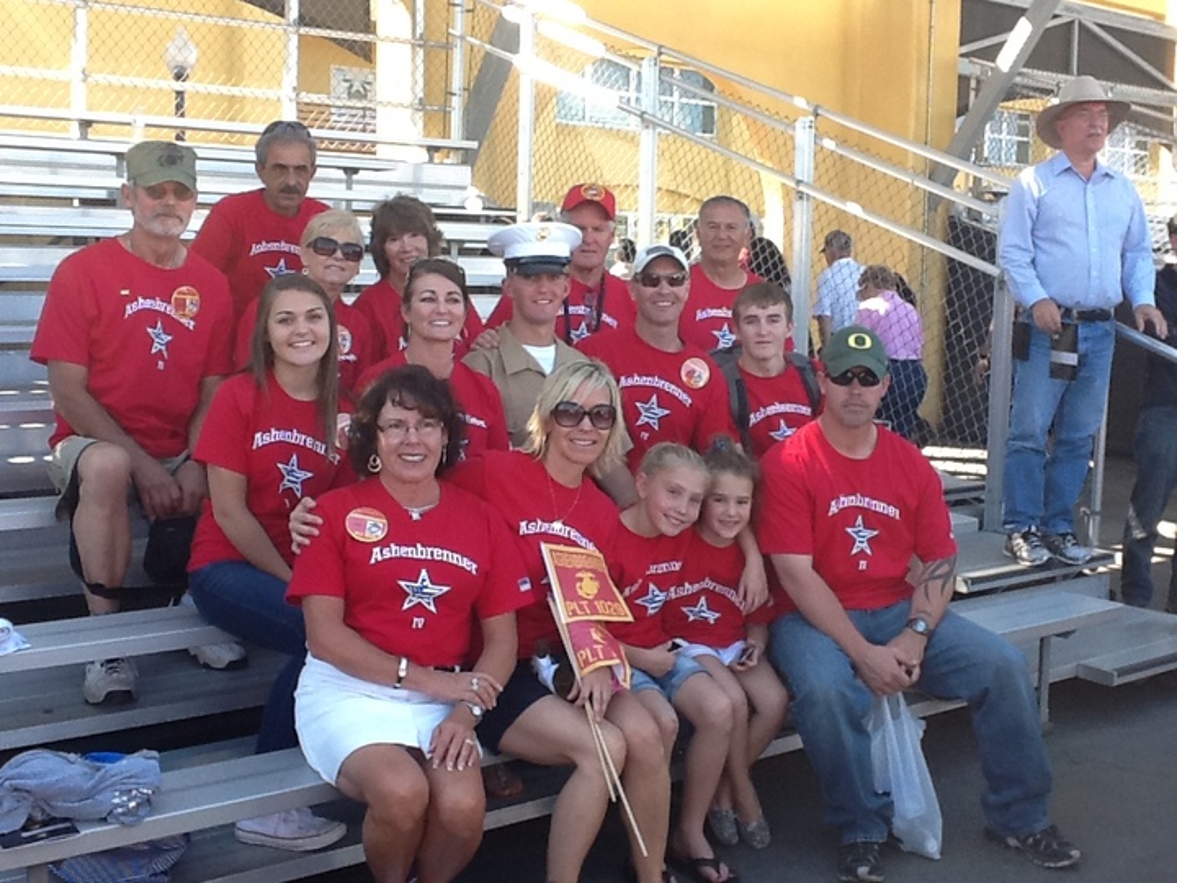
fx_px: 1496
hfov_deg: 42.9
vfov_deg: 32.9
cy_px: 442
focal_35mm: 44
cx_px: 588
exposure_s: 1/177
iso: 40
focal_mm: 2.03
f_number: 2.4
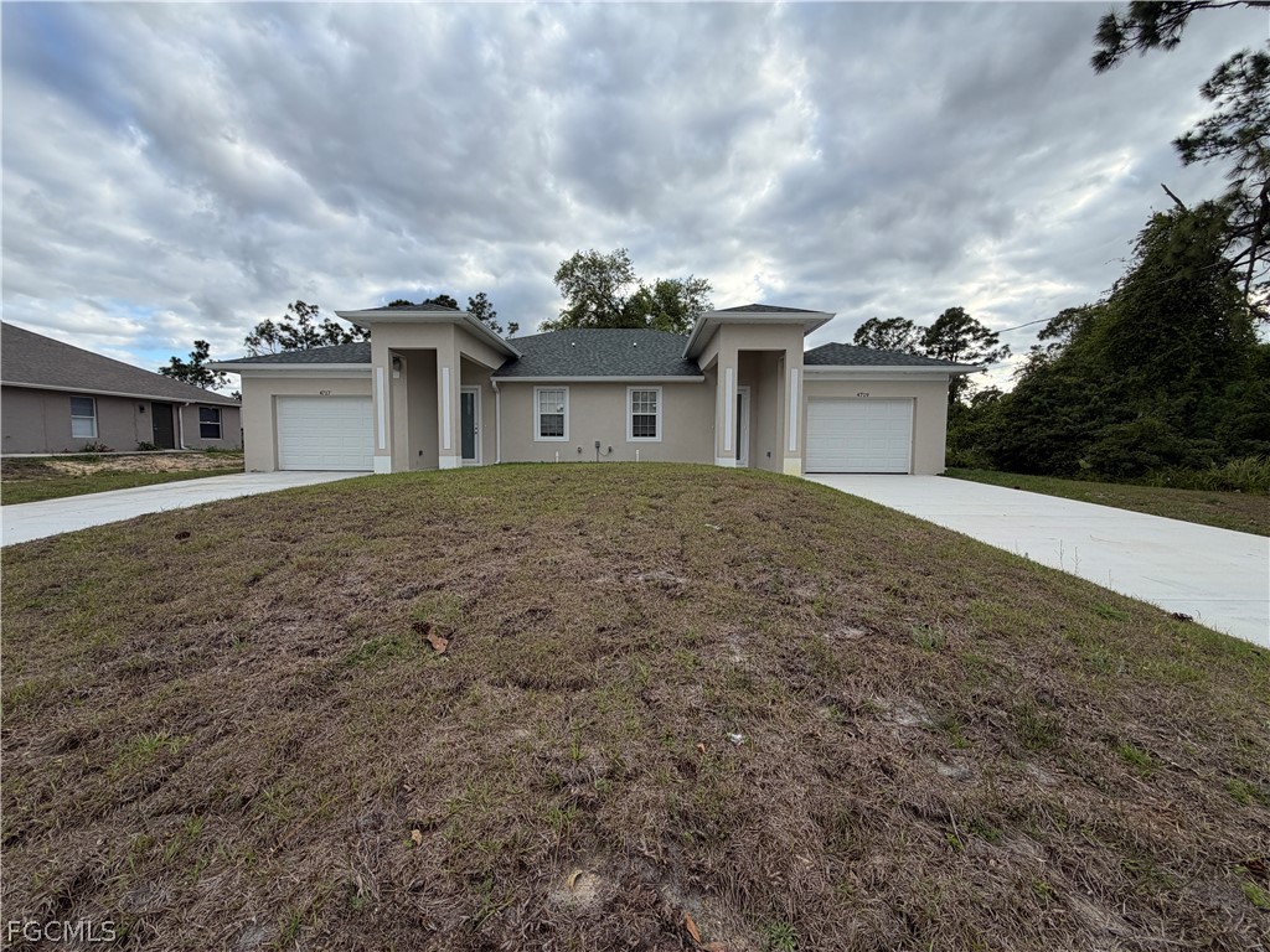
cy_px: 476
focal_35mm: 14
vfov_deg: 85.7
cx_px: 635
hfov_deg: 102.1
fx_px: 514
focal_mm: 2.22
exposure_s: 1/510
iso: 40
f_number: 2.2
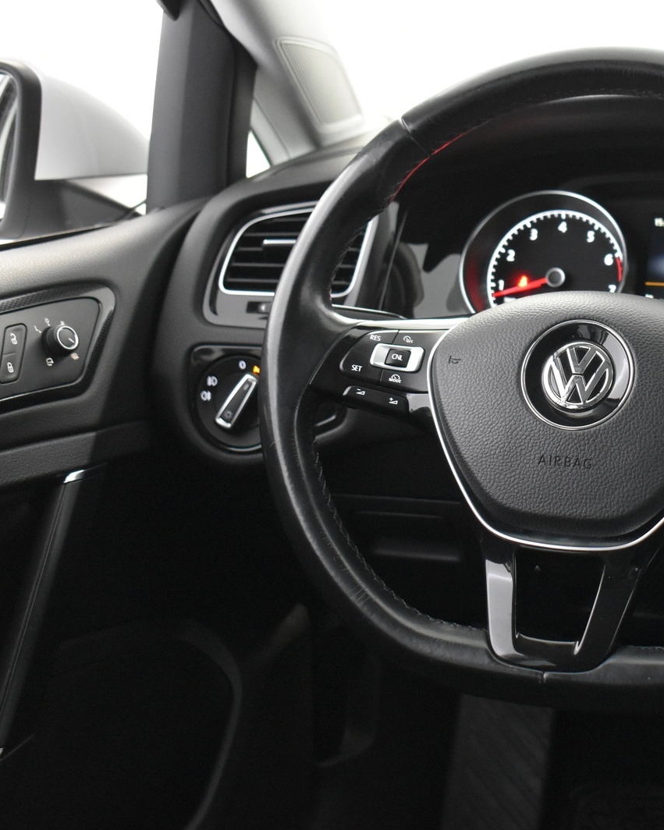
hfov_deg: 24.5
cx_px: 619
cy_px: 411
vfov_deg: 31.5
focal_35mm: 60
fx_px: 1474
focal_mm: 28
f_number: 4.2
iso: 3200
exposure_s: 1/15
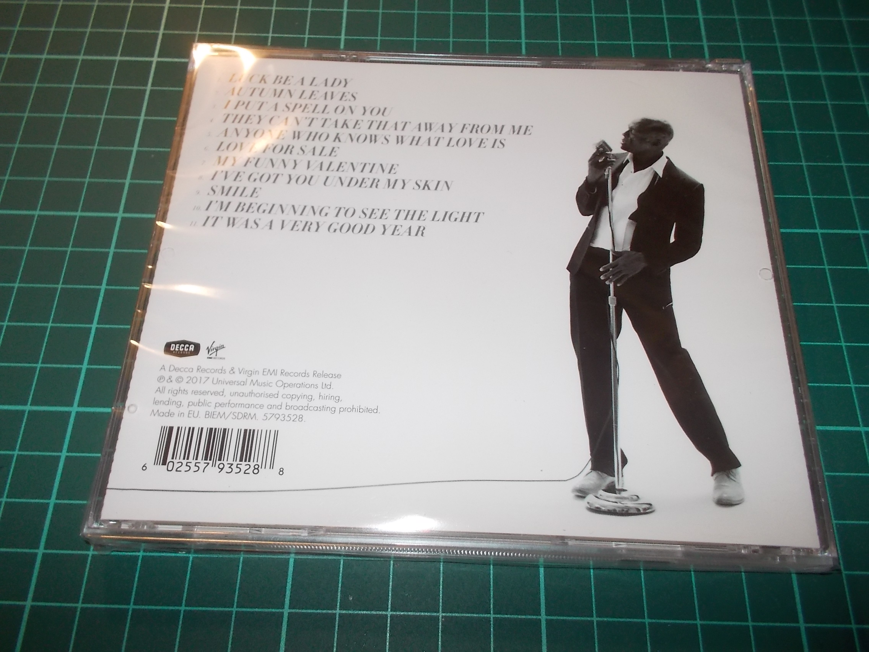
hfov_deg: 61.7
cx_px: 434
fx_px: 728
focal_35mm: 29
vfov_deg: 48.2
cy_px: 326
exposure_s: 1/30
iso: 200
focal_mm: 4.1
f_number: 3.3
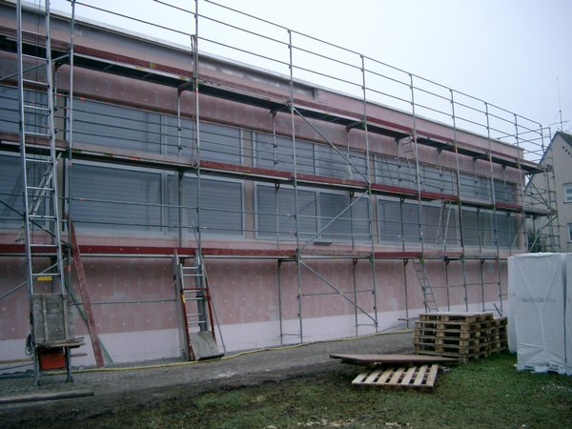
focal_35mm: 37
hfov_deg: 50.1
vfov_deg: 38.7
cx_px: 286
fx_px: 611
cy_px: 214
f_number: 2.6
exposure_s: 1/250
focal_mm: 7.6
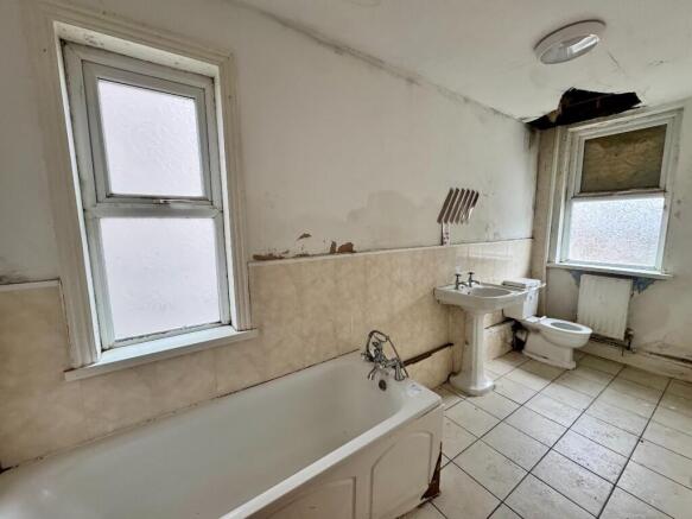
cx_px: 346
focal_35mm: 14
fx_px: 280
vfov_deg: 85.7
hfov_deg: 102.1
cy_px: 260
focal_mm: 2.22
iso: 320
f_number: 2.2
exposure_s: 1/69
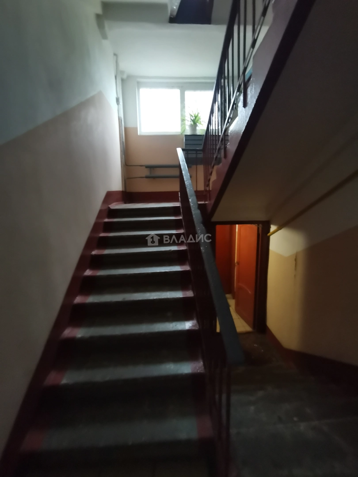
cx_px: 179
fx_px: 234
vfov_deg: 91.0
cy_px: 238
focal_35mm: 17
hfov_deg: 74.7
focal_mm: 2.23
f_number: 2.2
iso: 500
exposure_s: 1/25
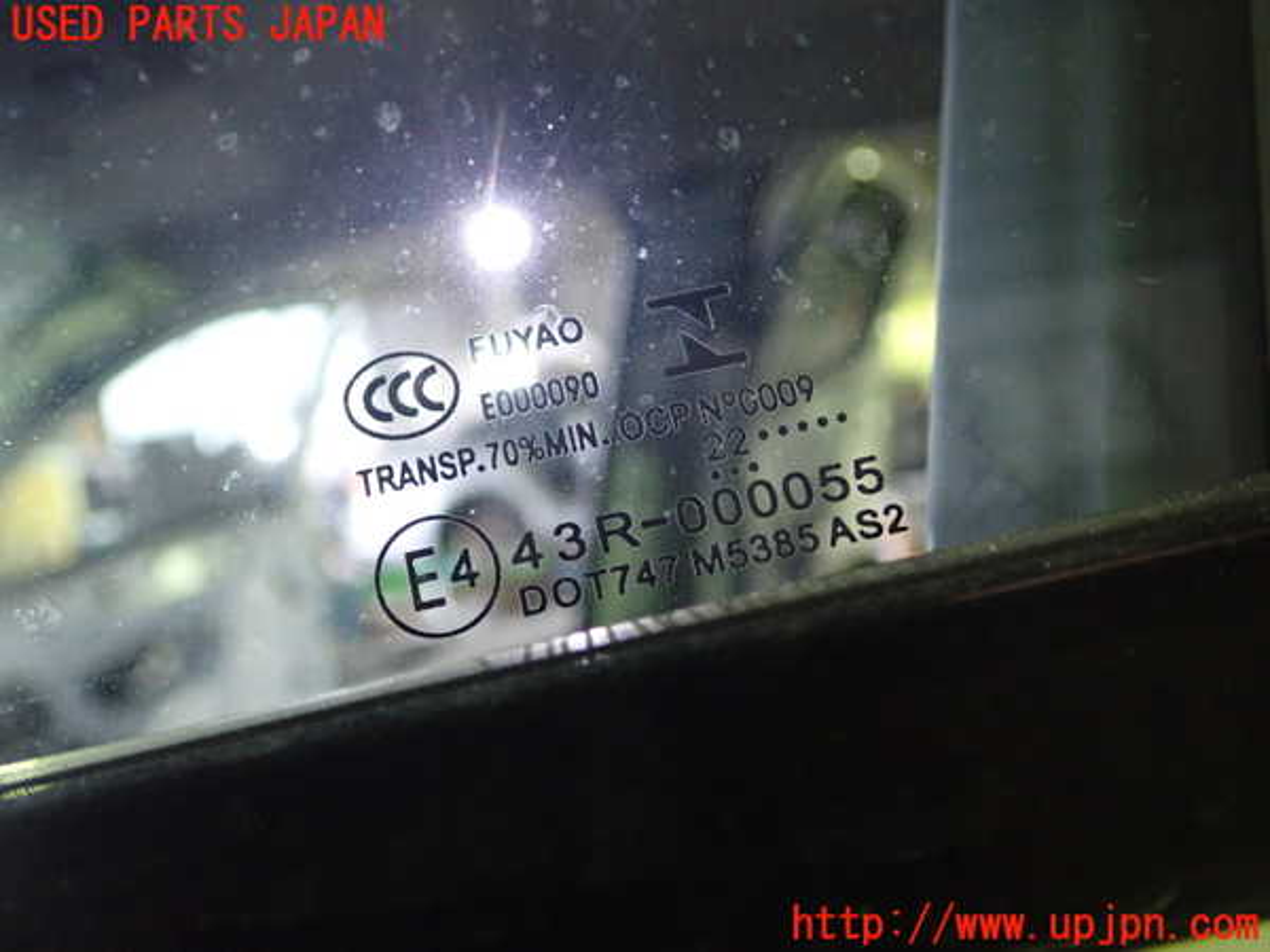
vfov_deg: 39.7
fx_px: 1321
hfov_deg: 51.4
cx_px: 635
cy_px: 476
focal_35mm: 36
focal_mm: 6.37
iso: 800
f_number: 2.5
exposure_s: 1/30
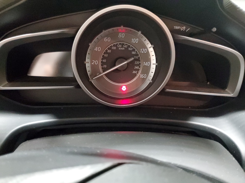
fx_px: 184
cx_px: 122
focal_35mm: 26
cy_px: 92
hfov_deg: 67.3
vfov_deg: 53.1
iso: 1063
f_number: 1.5
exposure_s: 1/15
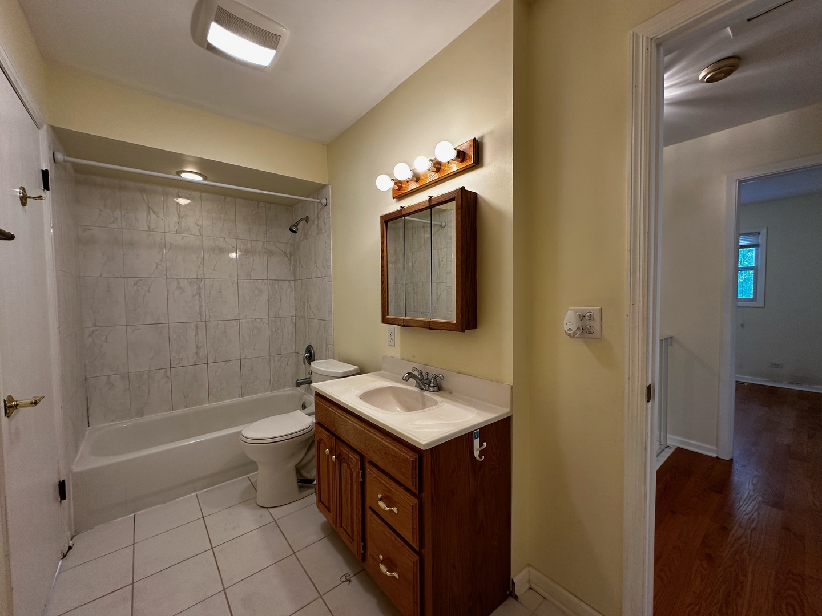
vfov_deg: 85.7
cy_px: 308
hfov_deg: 102.1
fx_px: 332
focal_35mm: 14
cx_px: 411
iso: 160
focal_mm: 2.22
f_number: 2.2
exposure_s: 1/120
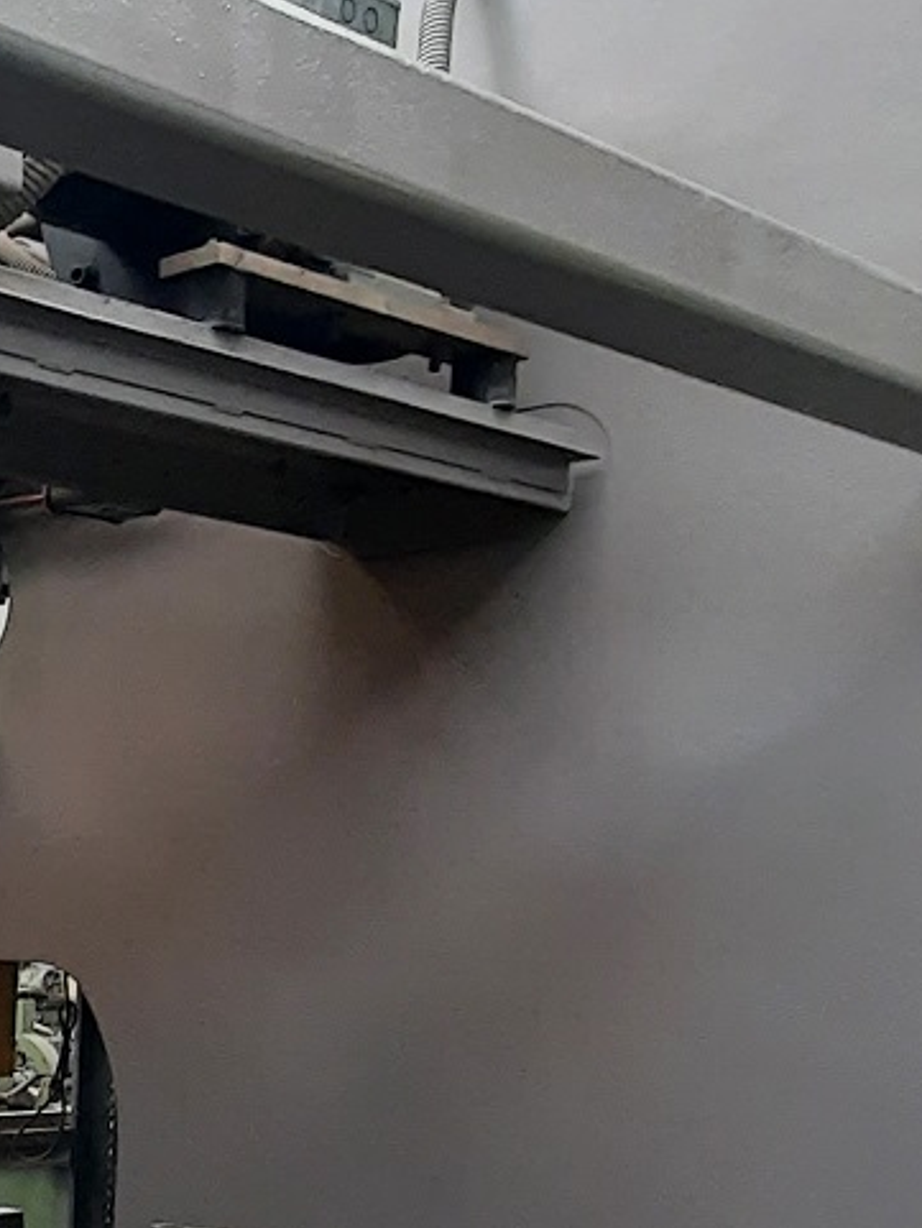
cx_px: -659
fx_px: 1917
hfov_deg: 20.5
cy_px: 1062
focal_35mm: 54
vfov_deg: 33.9
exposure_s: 1/33
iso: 160
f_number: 2.2
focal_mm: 1.74
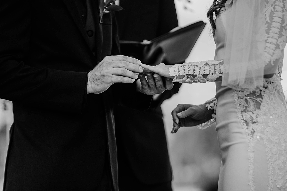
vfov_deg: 6.9
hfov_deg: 10.4
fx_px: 1578
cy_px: 96
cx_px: 144
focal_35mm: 198
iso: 320
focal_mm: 198
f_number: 3.5
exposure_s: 1/500
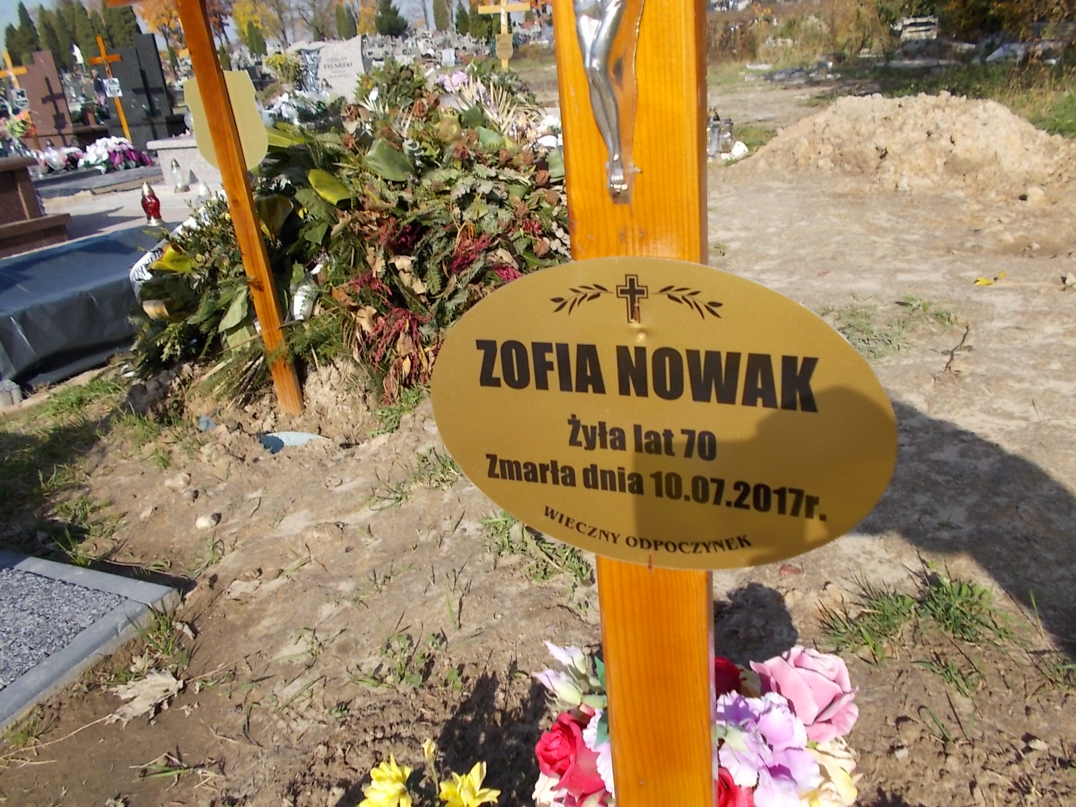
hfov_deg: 67.3
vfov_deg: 53.1
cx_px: 538
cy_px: 404
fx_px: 808
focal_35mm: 26
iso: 80
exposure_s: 1/125
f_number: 8
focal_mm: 4.6
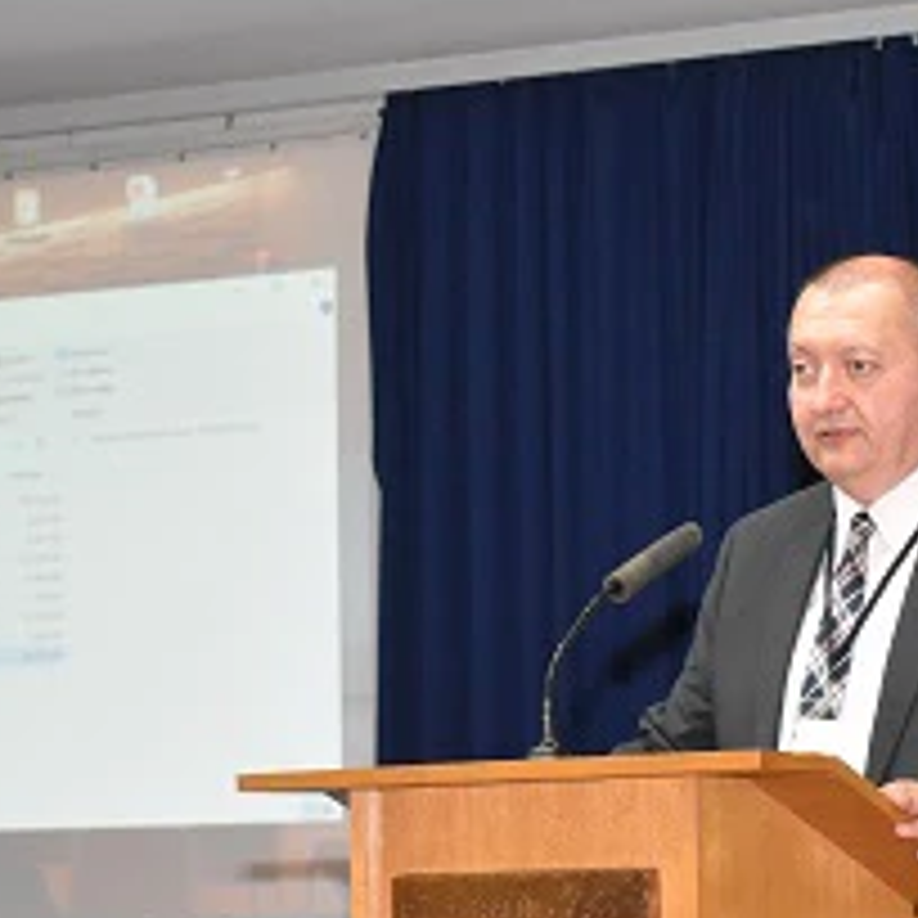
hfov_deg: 14.3
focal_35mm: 120
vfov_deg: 14.5
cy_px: 688
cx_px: 918
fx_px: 3600
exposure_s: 1/125
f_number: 4.5
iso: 3200
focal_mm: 32
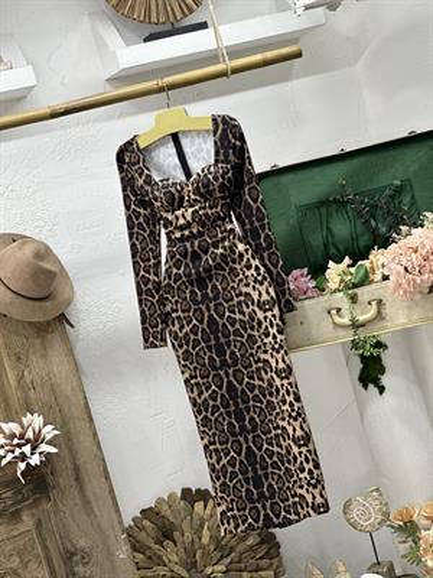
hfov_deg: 19.1
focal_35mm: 77
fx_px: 1284
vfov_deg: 25.3
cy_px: 289
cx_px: 216
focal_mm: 9
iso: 125
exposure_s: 1/50
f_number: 2.8
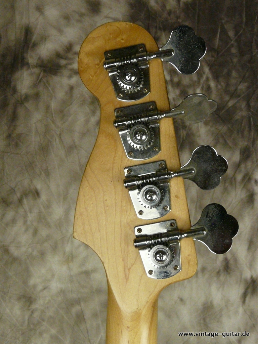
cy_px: 172
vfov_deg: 30.3
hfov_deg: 22.9
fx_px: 636
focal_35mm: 64
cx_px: 129
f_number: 4
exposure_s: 1/200
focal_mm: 6.5
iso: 400
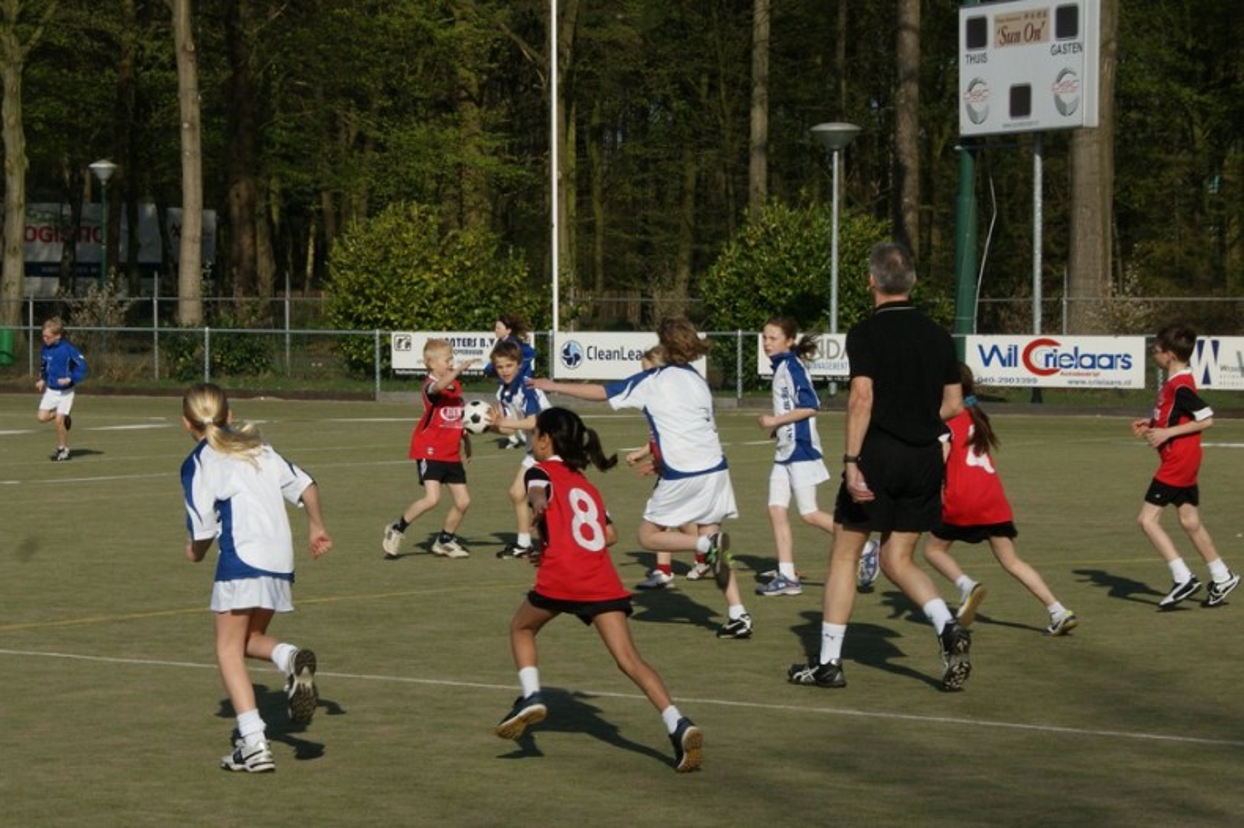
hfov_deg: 24.6
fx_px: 2850
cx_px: 622
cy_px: 414
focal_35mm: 82
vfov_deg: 16.5
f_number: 14
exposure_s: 1/320
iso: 200
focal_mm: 55
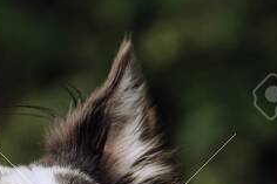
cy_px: 427
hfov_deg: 1.9
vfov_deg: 1.2
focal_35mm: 1102
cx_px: 108
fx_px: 8473
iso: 250
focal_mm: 200
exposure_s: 1/1600
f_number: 2.2
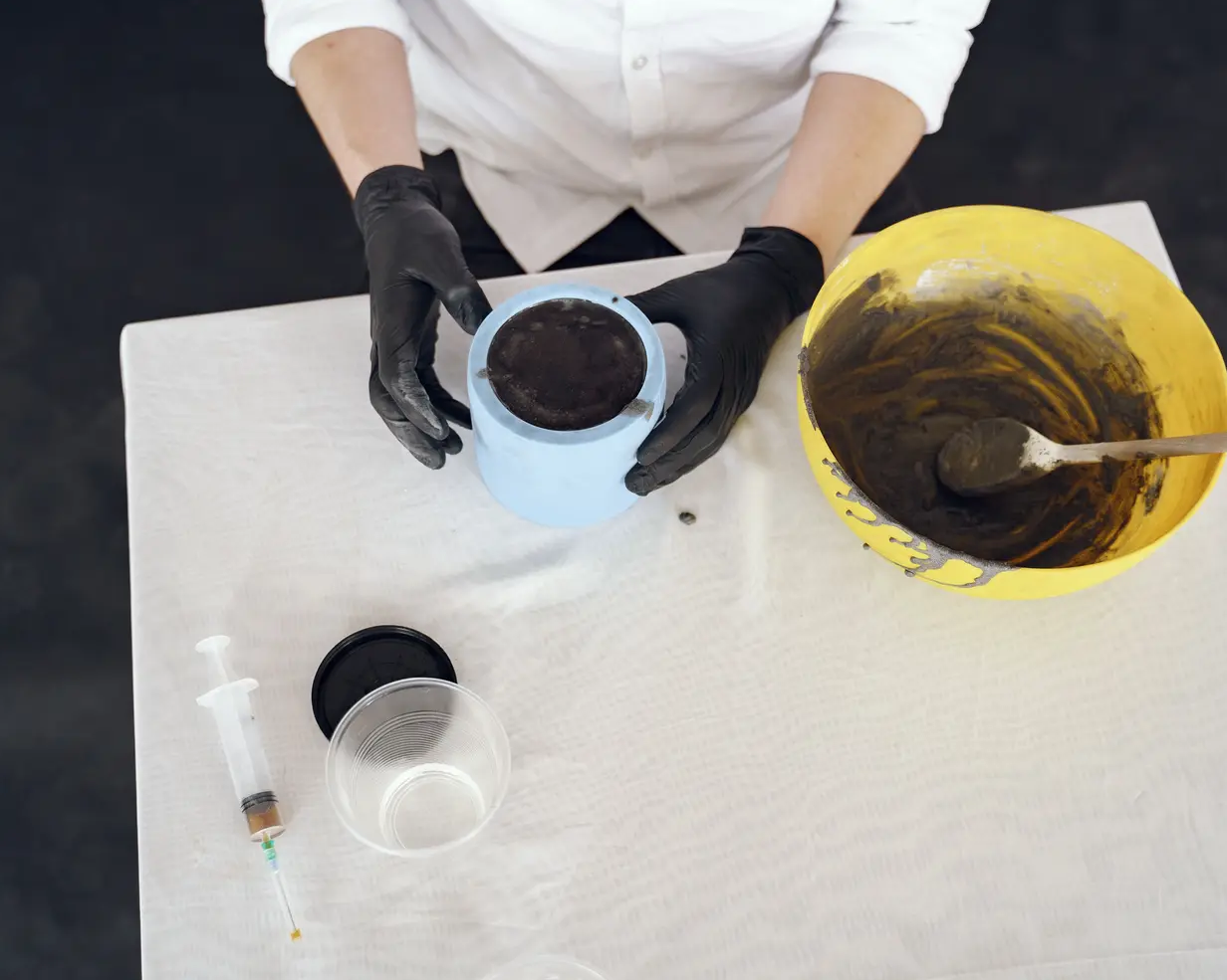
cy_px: 494
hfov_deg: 45.8
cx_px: 635
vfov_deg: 37.3
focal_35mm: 40
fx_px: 1452
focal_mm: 35
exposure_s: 1/400
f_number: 2.8
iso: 400
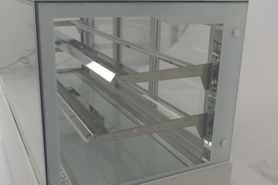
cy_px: 90
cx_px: 132
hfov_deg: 45.4
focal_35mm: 43
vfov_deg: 31.2
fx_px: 332
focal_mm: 40
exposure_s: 1/3
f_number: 5
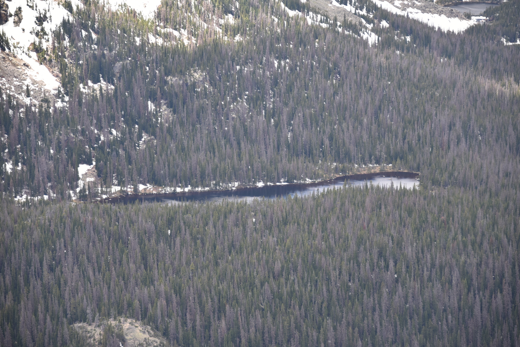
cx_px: 260
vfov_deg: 10.2
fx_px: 1950
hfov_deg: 15.2
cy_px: 174
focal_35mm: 135
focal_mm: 135
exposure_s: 1/320
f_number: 5.6
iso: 360
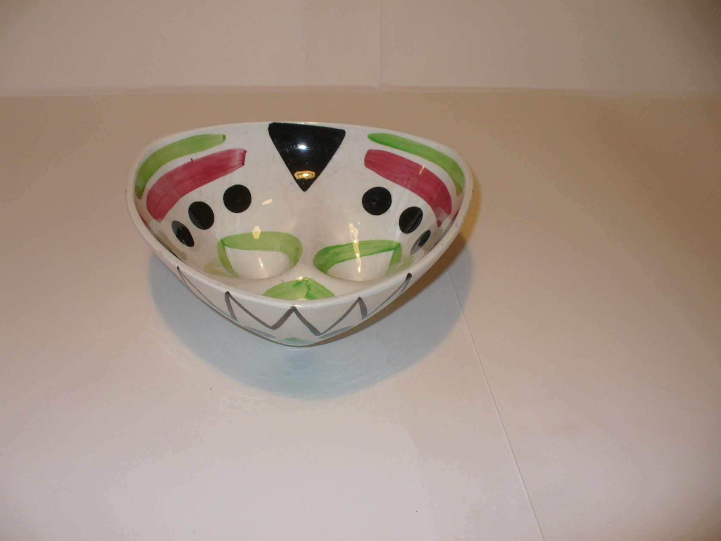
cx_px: 360
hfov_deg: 50.1
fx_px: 771
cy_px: 270
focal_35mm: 37
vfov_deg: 38.7
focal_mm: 6.1
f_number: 2.8
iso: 100
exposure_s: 1/8
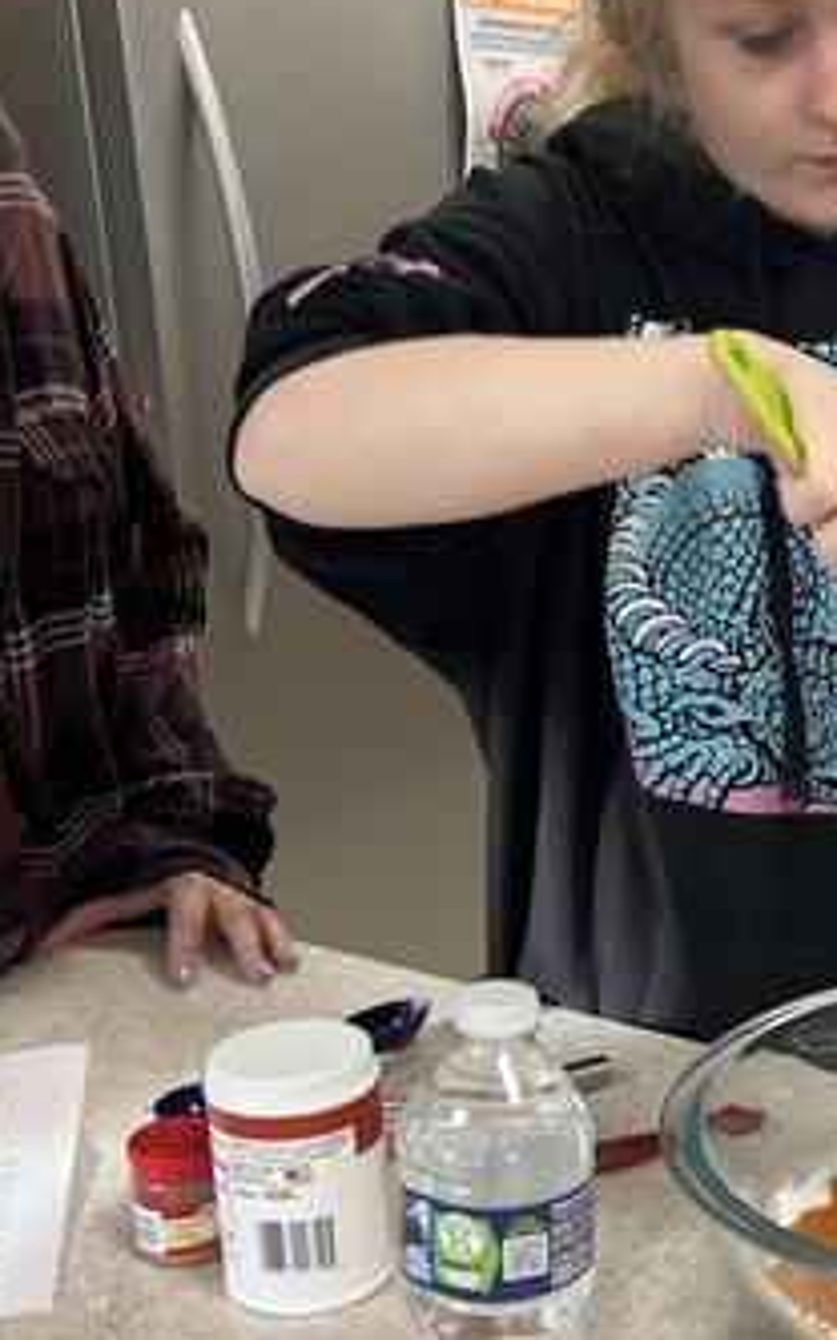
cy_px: 837
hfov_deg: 20.8
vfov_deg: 34.9
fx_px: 2118
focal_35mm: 58
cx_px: 1012
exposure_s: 1/60
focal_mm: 5.7
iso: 80
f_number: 1.5
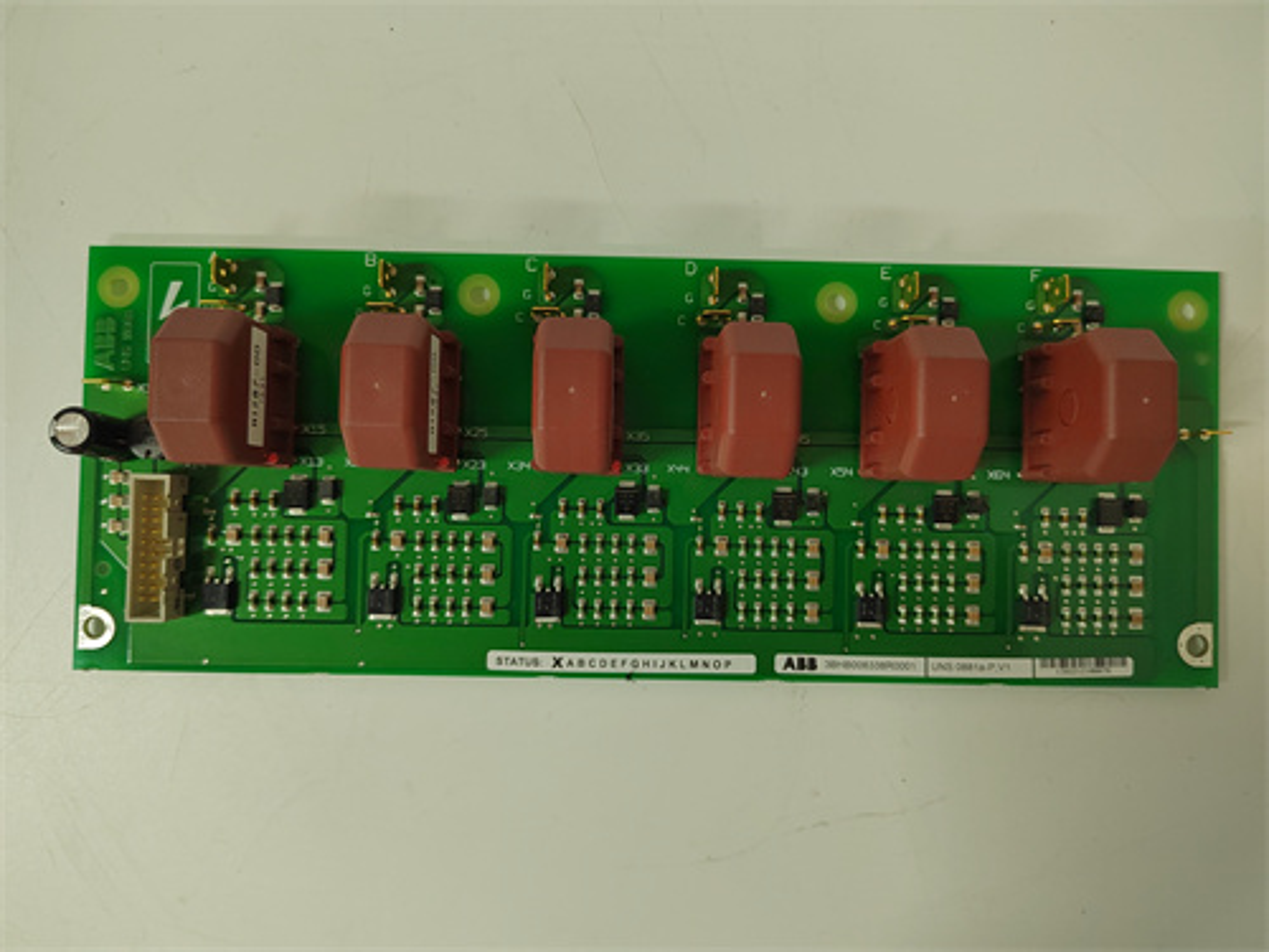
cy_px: 476
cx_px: 634
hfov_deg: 73.9
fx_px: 843
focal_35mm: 23
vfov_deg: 58.9
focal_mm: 5.52
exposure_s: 1/100
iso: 2053
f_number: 1.9
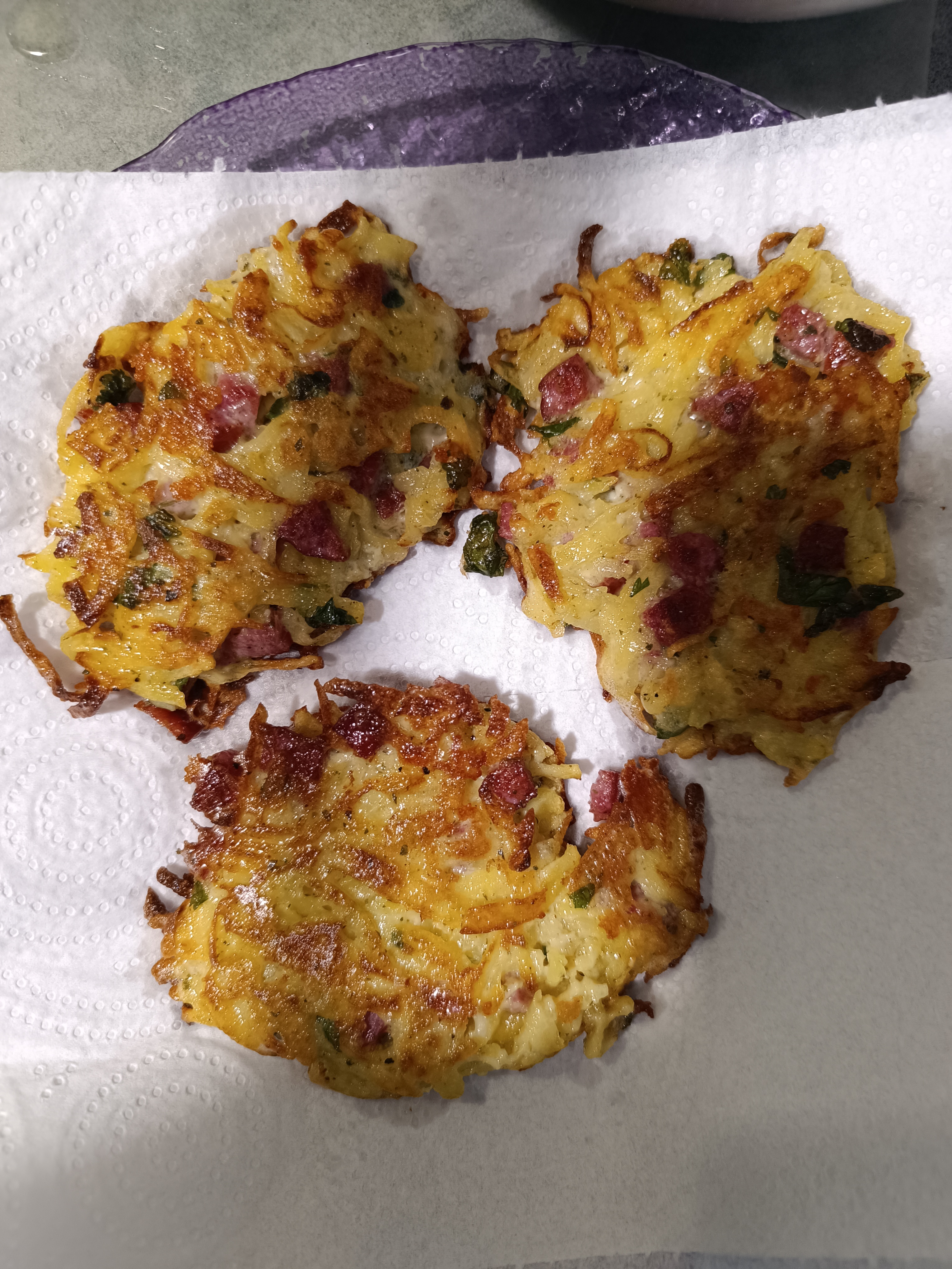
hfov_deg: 56.8
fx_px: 880
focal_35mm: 24
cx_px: 476
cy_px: 634
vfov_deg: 71.6
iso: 904
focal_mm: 6.14
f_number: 1.65
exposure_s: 1/50
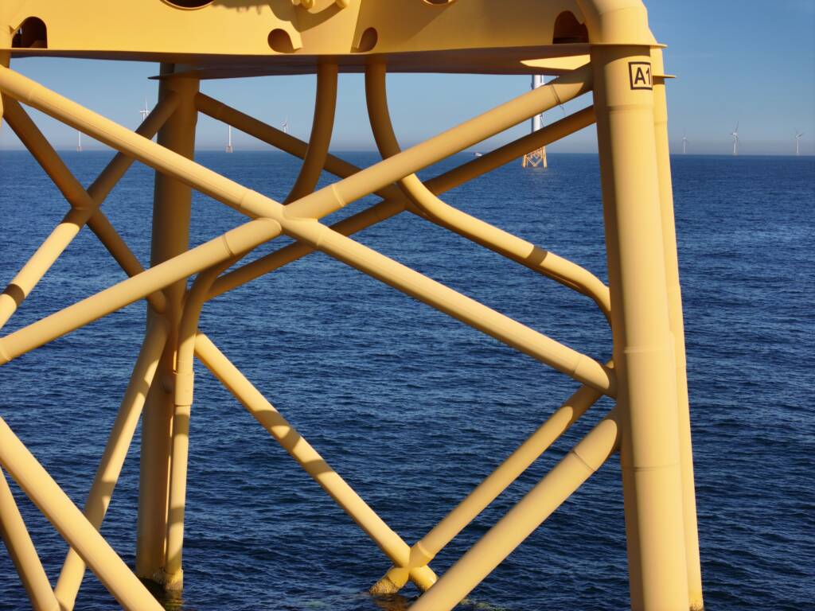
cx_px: 408
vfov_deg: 21.0
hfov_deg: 27.8
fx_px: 1648
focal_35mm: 70
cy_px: 306
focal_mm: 19.35
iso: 100
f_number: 2.8
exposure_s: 1/1600
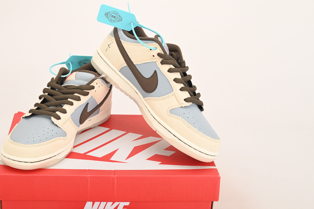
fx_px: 549
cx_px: 107
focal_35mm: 63
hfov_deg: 31.7
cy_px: 131
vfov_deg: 21.5
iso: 100
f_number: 11
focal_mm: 46
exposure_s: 1/200
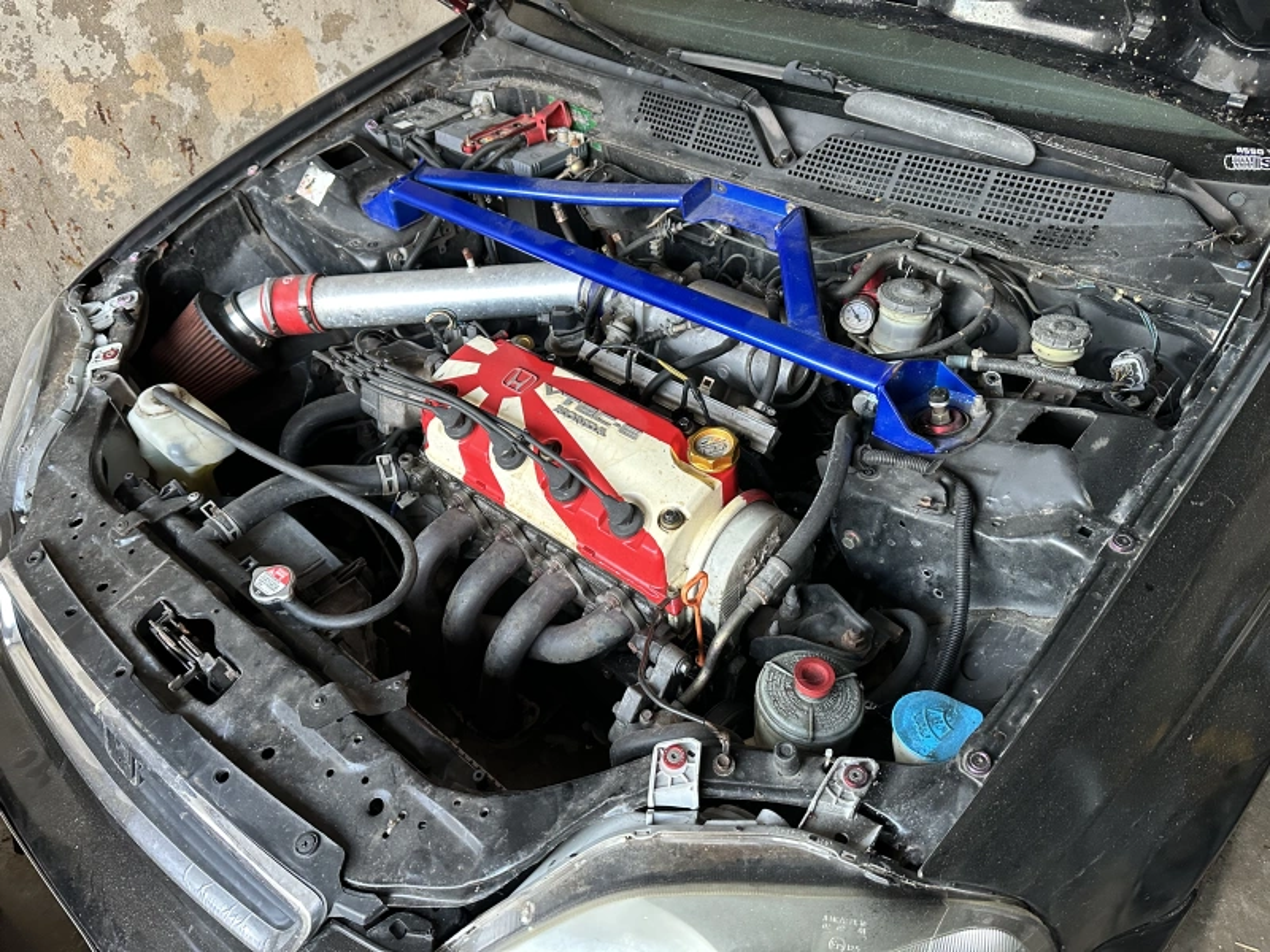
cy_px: 476
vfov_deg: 56.8
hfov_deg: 71.6
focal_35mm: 24
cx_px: 635
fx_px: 881
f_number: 1.78
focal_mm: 6.86
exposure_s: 1/60
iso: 500
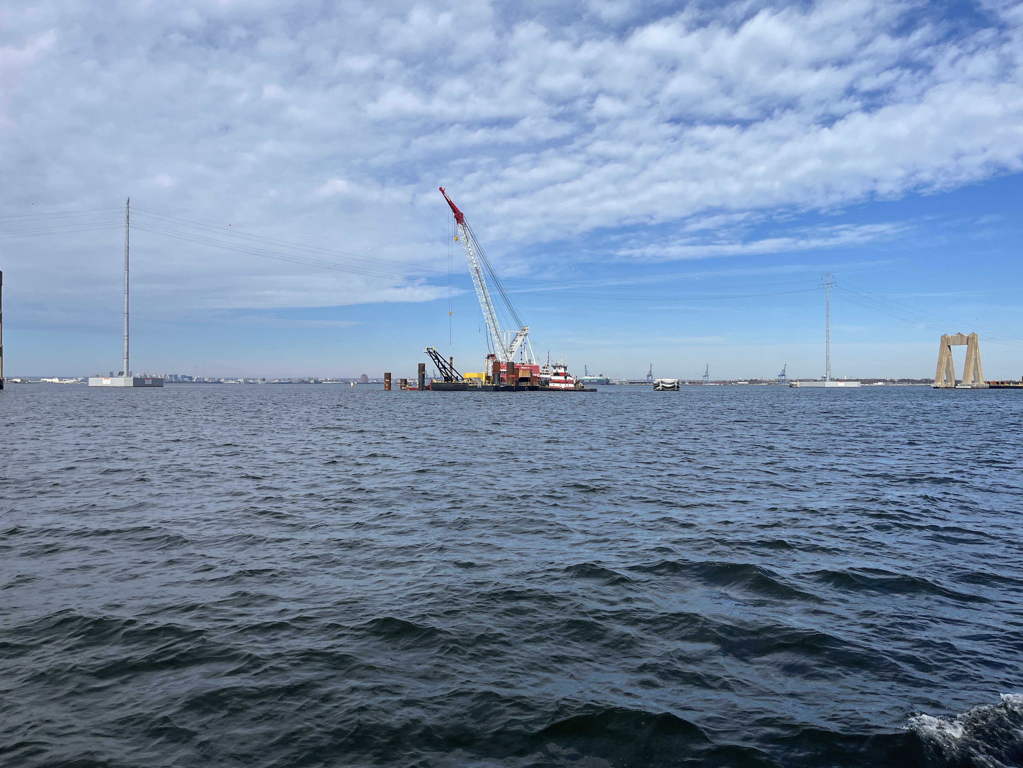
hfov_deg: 67.3
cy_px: 384
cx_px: 512
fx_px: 768
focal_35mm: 26
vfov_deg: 53.1
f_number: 1.6
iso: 50
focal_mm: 5.1
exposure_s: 1/5556
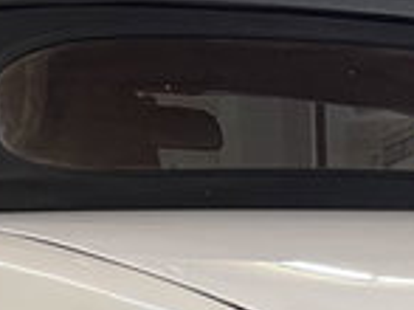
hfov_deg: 13.8
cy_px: 750
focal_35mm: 136
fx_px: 1625
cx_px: 589
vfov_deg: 9.6
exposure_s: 1/50
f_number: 1.6
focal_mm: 5.1
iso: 80
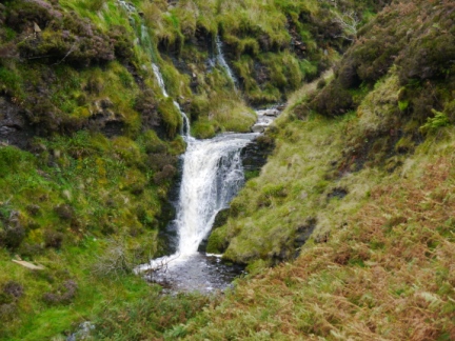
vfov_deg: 19.9
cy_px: 170
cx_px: 228
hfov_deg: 26.3
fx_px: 973
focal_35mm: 74
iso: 200
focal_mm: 37
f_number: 5.4
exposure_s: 1/80
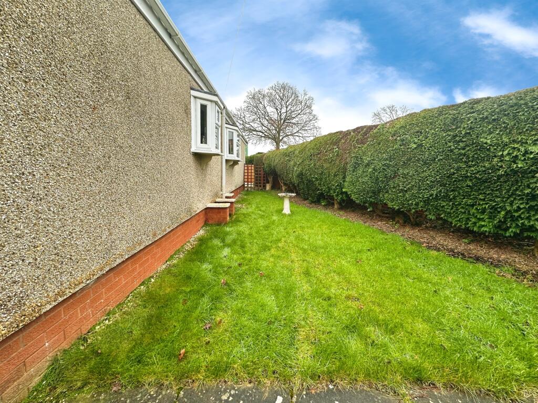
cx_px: 269
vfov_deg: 85.7
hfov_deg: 102.1
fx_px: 218
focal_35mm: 14
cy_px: 202
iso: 64
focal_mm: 2.22
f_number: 2.2
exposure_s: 1/99
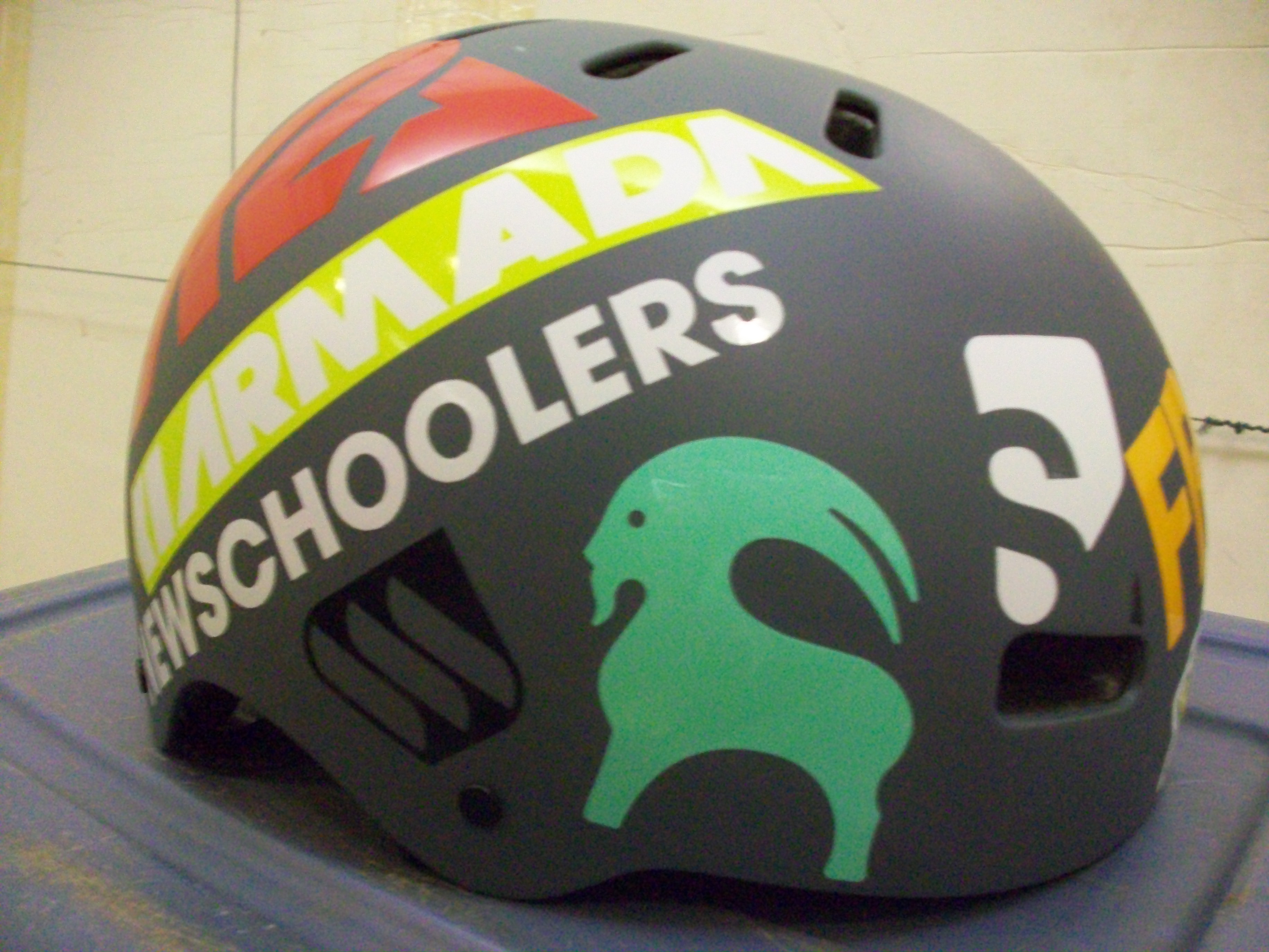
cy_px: 476
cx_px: 634
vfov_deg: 44.2
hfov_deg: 56.8
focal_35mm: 32
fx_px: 1173
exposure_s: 1/15
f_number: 2.8
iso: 400
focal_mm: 5.7
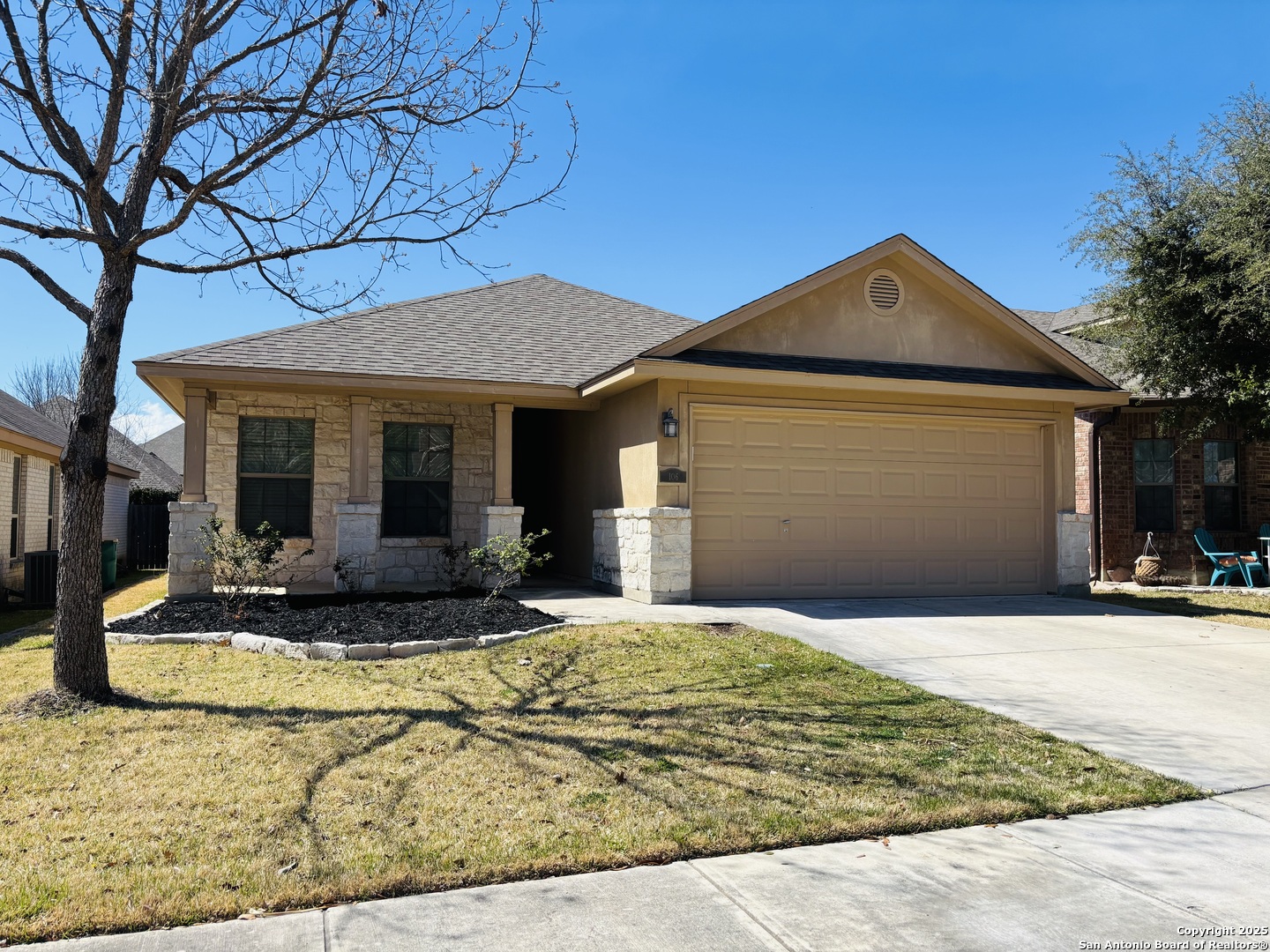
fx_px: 954
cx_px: 635
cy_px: 476
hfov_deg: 67.3
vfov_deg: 53.1
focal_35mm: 26
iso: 50
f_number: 1.6
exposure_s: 1/3106
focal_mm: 5.96
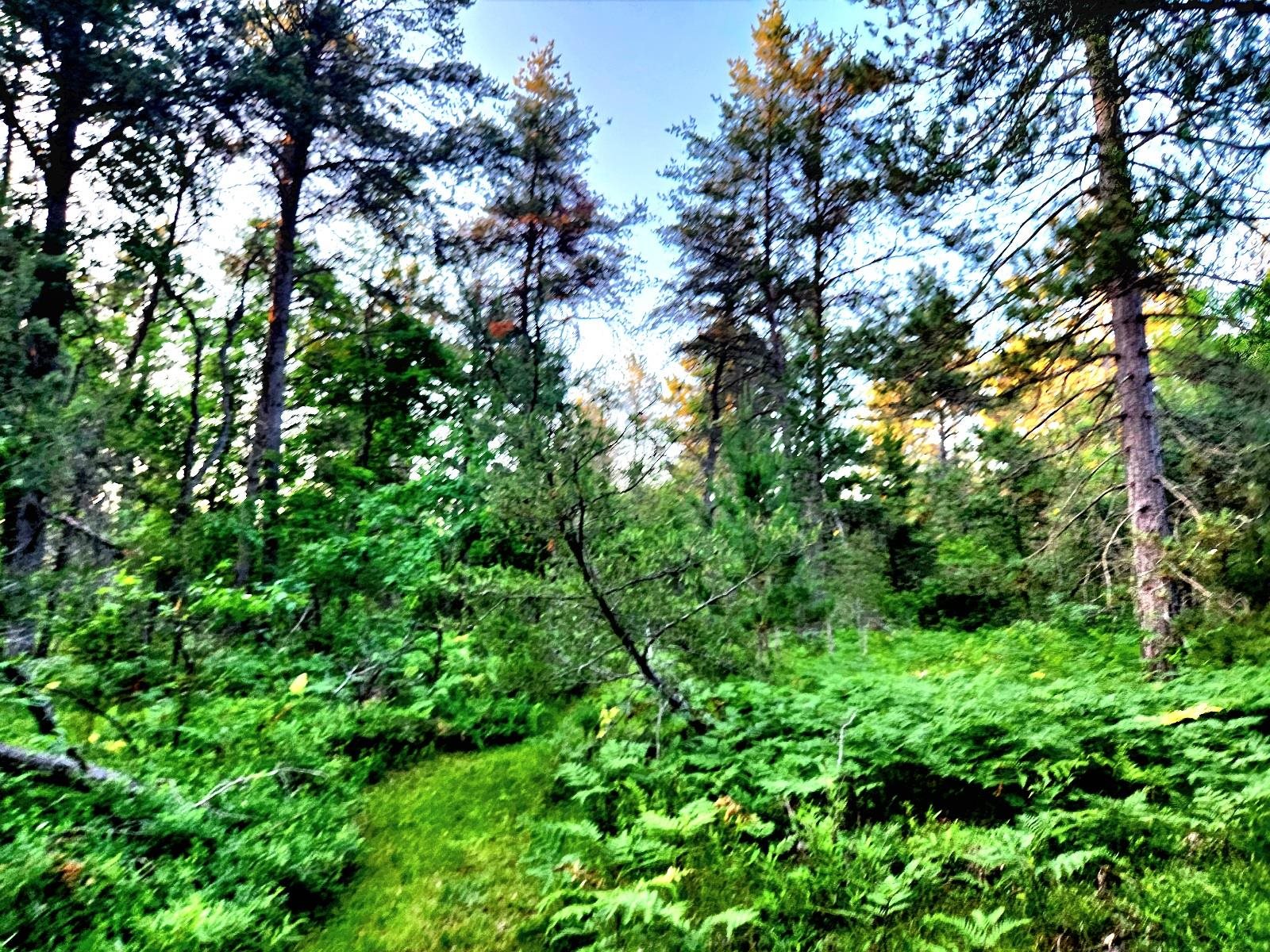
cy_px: 476
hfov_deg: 73.9
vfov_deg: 58.9
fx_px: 844
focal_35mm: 23
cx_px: 635
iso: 80
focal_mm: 5.4
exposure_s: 1/182
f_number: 1.8
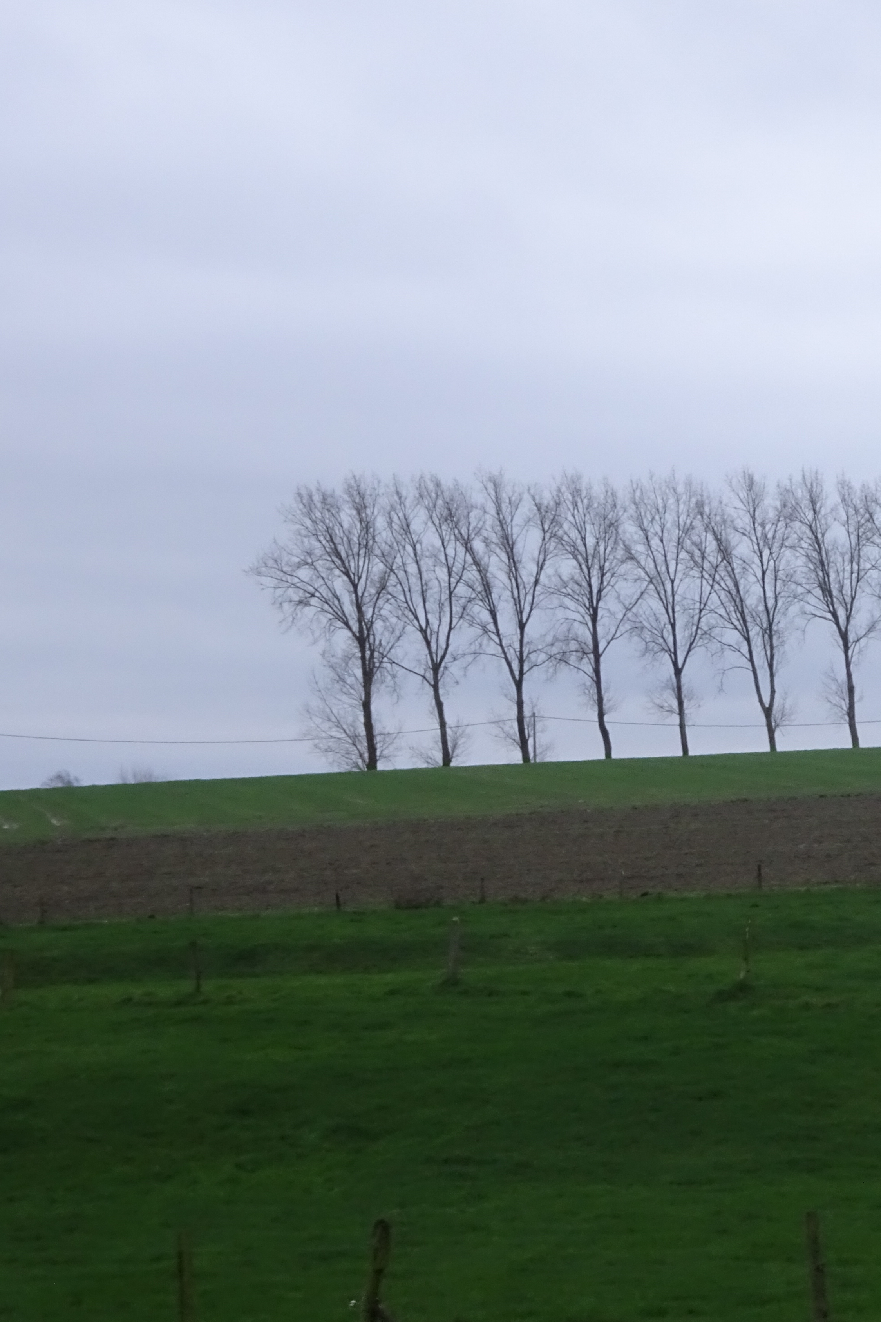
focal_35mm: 163
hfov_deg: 8.4
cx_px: 919
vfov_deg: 12.6
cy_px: 653
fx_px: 5984
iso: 800
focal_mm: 18.53
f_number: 5
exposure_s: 1/100
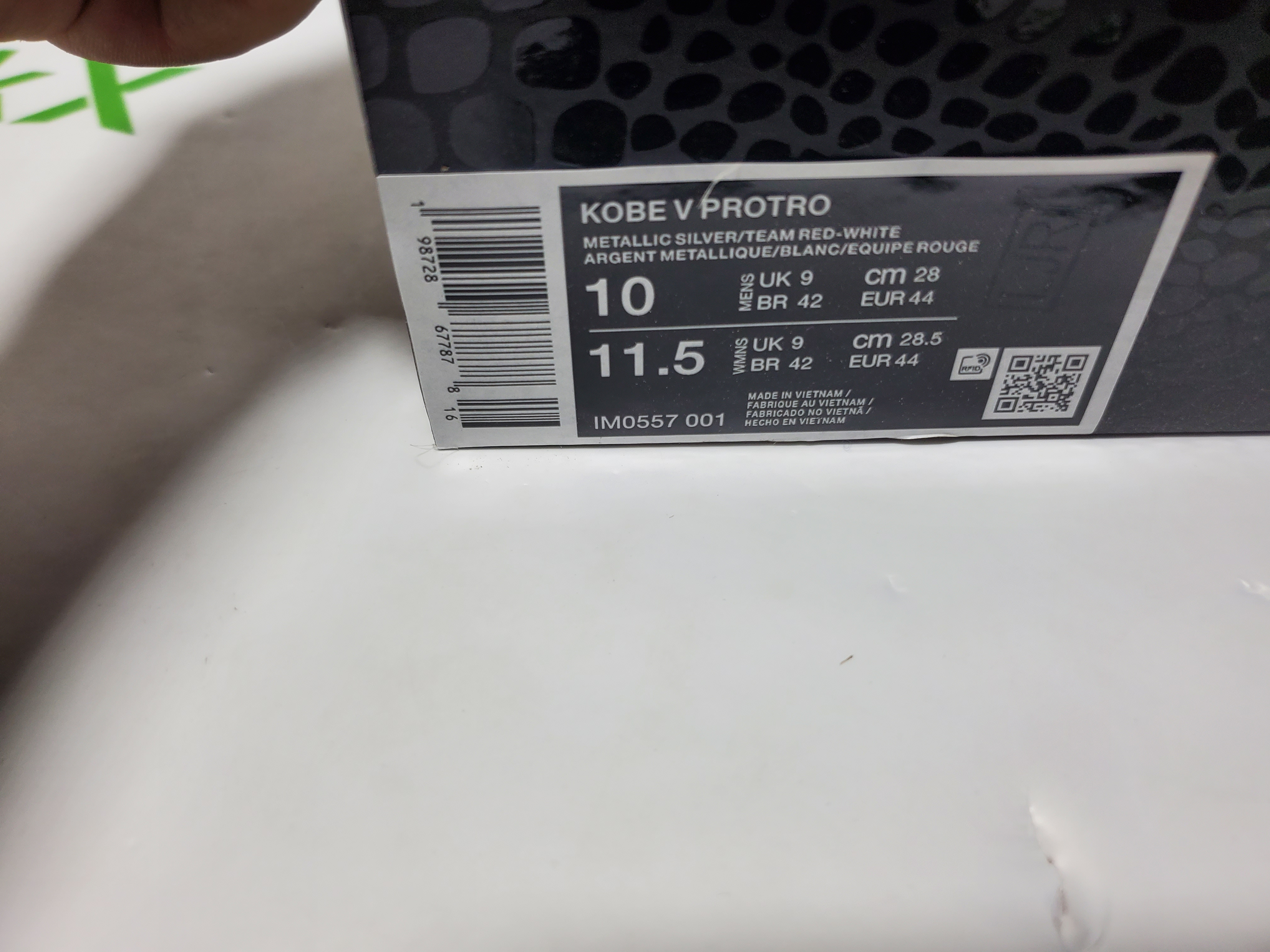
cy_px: 476
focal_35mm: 26
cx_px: 635
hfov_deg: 67.3
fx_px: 954
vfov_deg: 53.1
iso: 50
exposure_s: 1/473
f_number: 1.5
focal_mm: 4.3
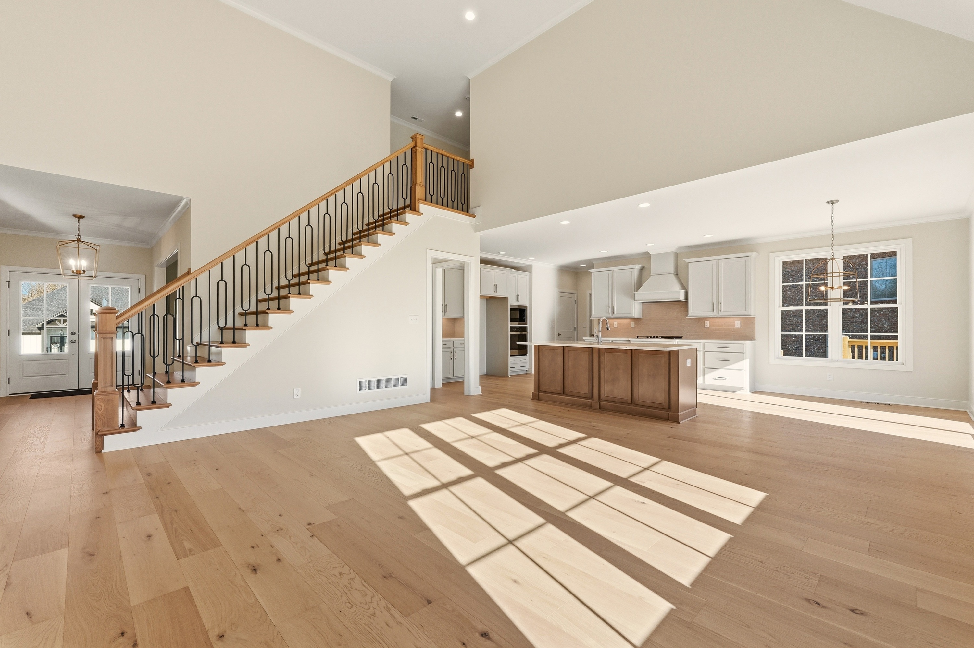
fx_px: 406
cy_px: 324
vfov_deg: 77.3
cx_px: 487
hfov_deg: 100.4
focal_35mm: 15
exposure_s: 1/3200
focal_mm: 10
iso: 400
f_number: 9
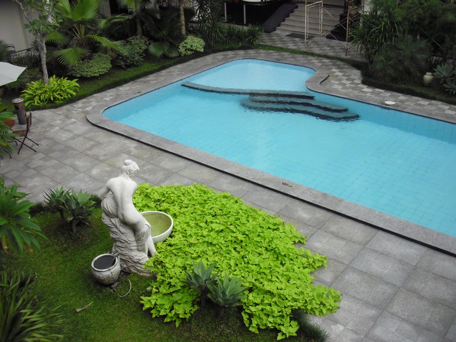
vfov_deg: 36.8
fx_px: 514
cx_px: 231
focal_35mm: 39
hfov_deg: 47.8
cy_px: 175
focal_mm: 6.2
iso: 100
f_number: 2.8
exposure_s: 1/320
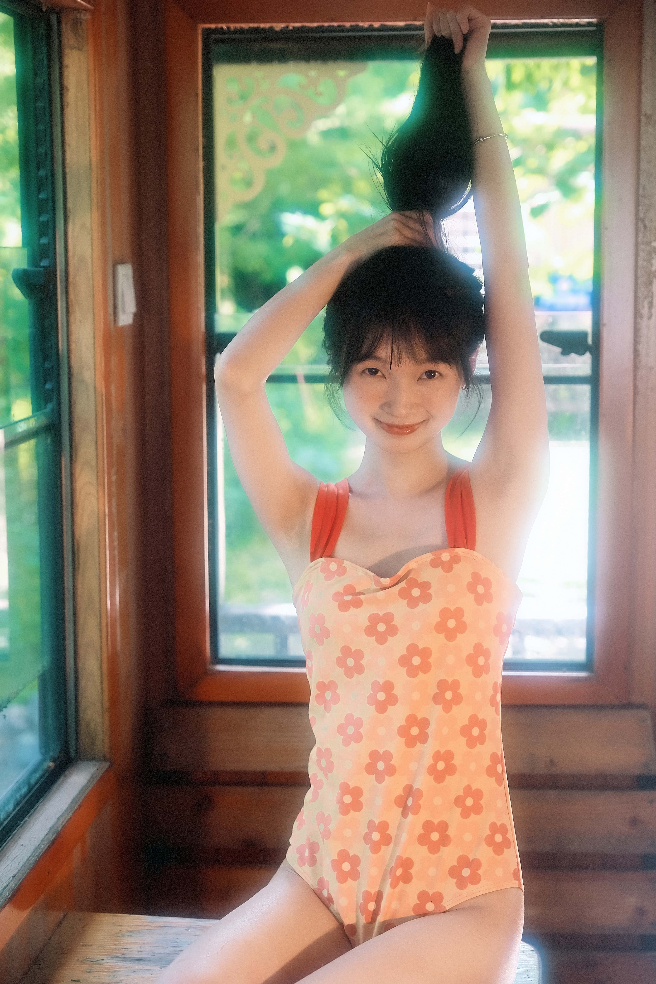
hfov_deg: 21.2
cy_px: 492
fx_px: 1749
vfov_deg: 31.4
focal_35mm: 64
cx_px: 328
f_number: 2.8
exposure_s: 1/60
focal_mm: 42.7
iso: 500
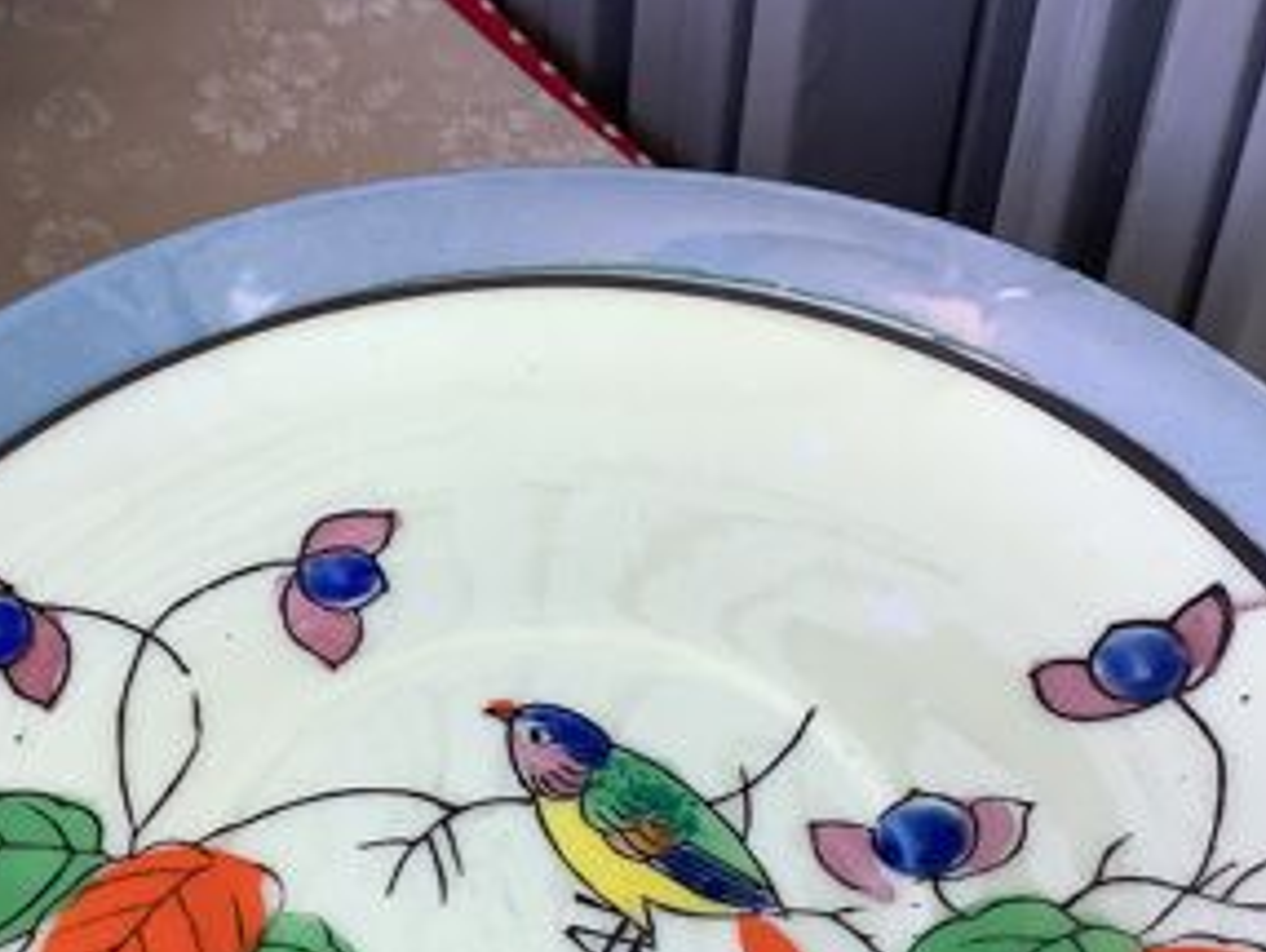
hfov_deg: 29.7
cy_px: 917
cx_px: 491
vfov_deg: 21.9
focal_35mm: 65
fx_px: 2379
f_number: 2.4
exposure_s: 1/50
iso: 50
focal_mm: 3.3
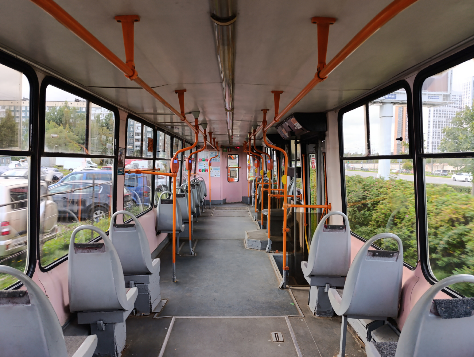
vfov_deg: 59.0
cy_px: 178
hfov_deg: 73.8
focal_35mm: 23
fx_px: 315
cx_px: 237
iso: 200
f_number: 1.6
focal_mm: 6.14
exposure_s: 1/100
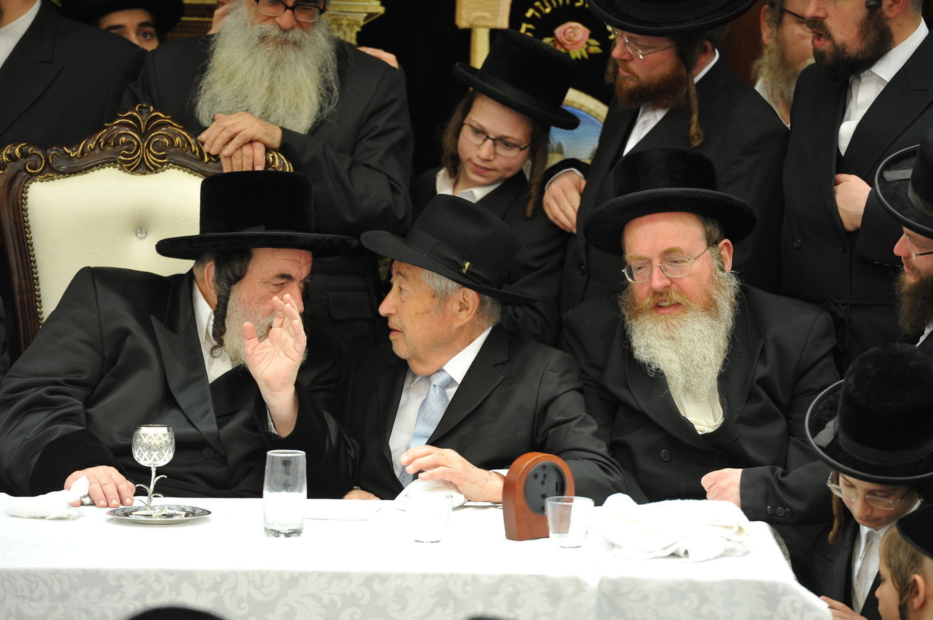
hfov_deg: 10.3
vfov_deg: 6.9
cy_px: 310
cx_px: 466
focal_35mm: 200
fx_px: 5179
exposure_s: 1/100
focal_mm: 200
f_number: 3.5
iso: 1250
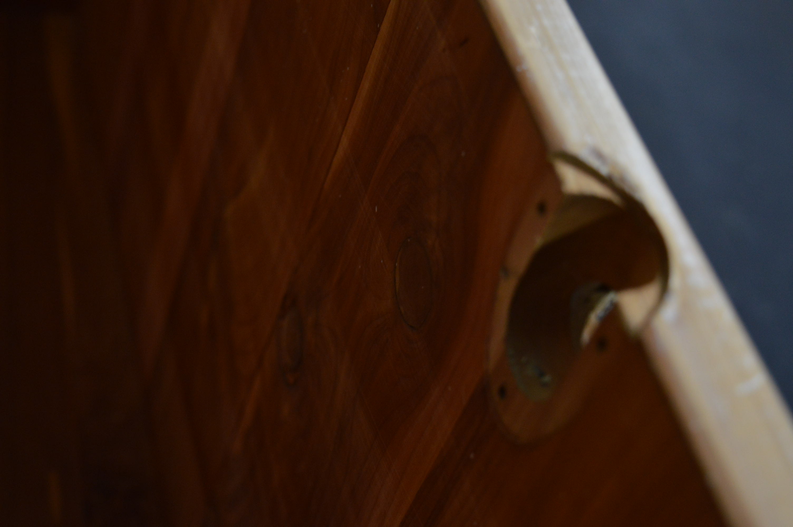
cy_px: 264
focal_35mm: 60
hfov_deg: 33.4
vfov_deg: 22.6
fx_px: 1320
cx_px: 396
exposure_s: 1/60
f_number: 5
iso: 800
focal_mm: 40
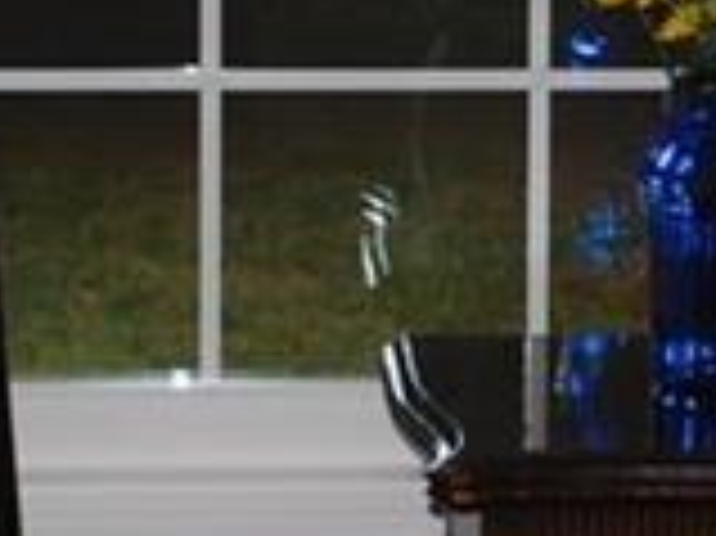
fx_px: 5002
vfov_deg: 6.1
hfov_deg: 8.2
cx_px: 680
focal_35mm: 242
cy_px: -160
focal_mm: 26
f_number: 4.2
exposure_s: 1/60
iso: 200
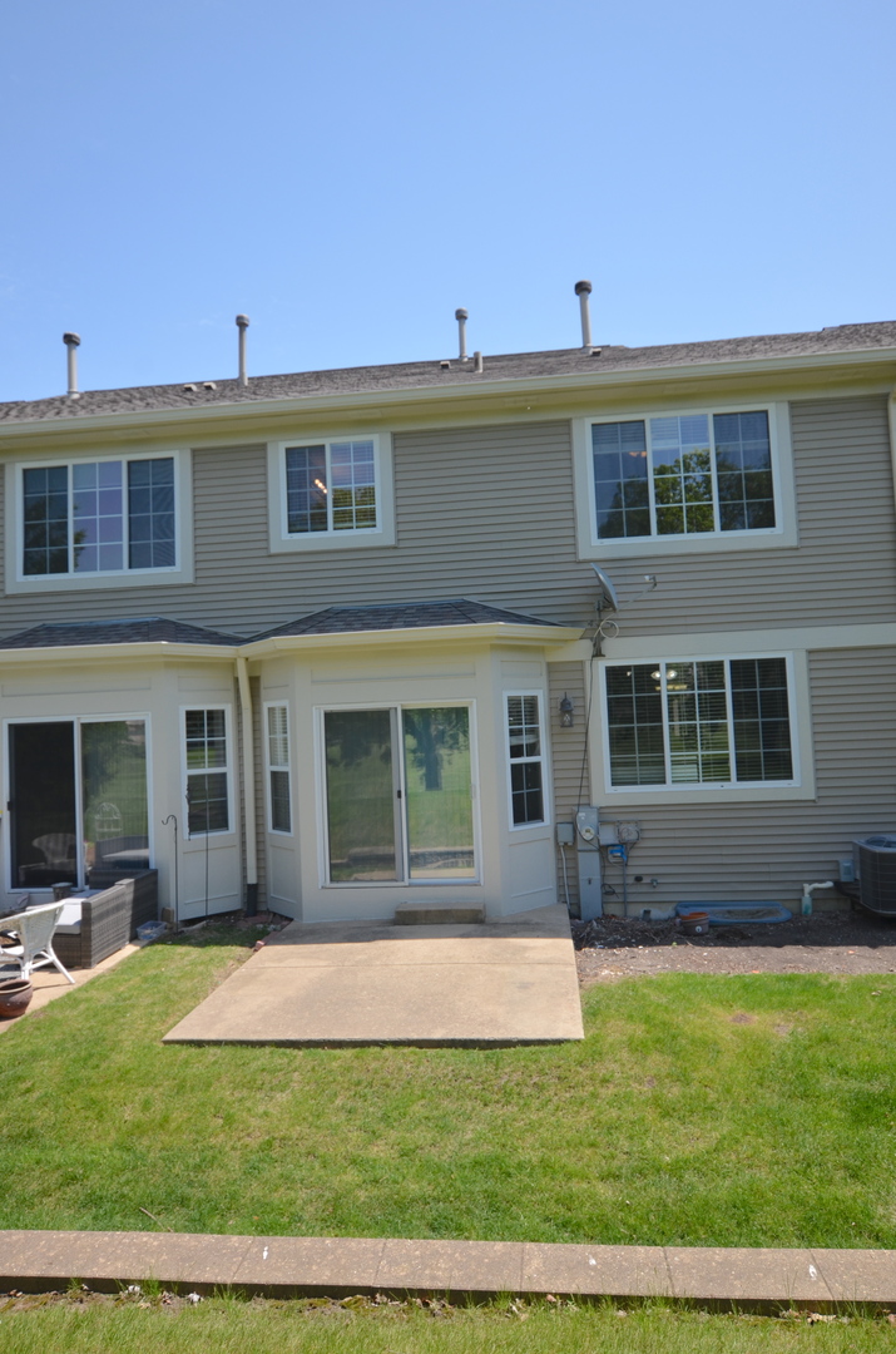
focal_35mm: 21
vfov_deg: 81.3
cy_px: 677
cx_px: 448
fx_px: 788
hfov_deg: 59.3
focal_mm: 14
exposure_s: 1/250
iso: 200
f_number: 8
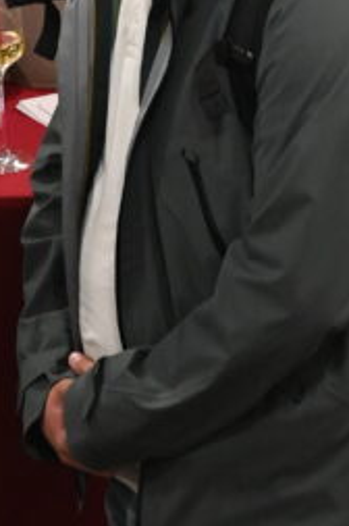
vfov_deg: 6.7
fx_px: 4432
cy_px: -322
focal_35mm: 304
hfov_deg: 4.5
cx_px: 28
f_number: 6
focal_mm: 75
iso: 8000
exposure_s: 1/125
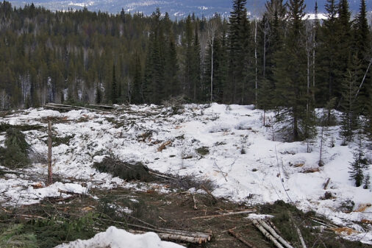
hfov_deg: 22.1
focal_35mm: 91
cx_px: 82
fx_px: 940
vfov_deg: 15.0
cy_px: 162
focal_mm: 30
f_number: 8
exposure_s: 1/160
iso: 100
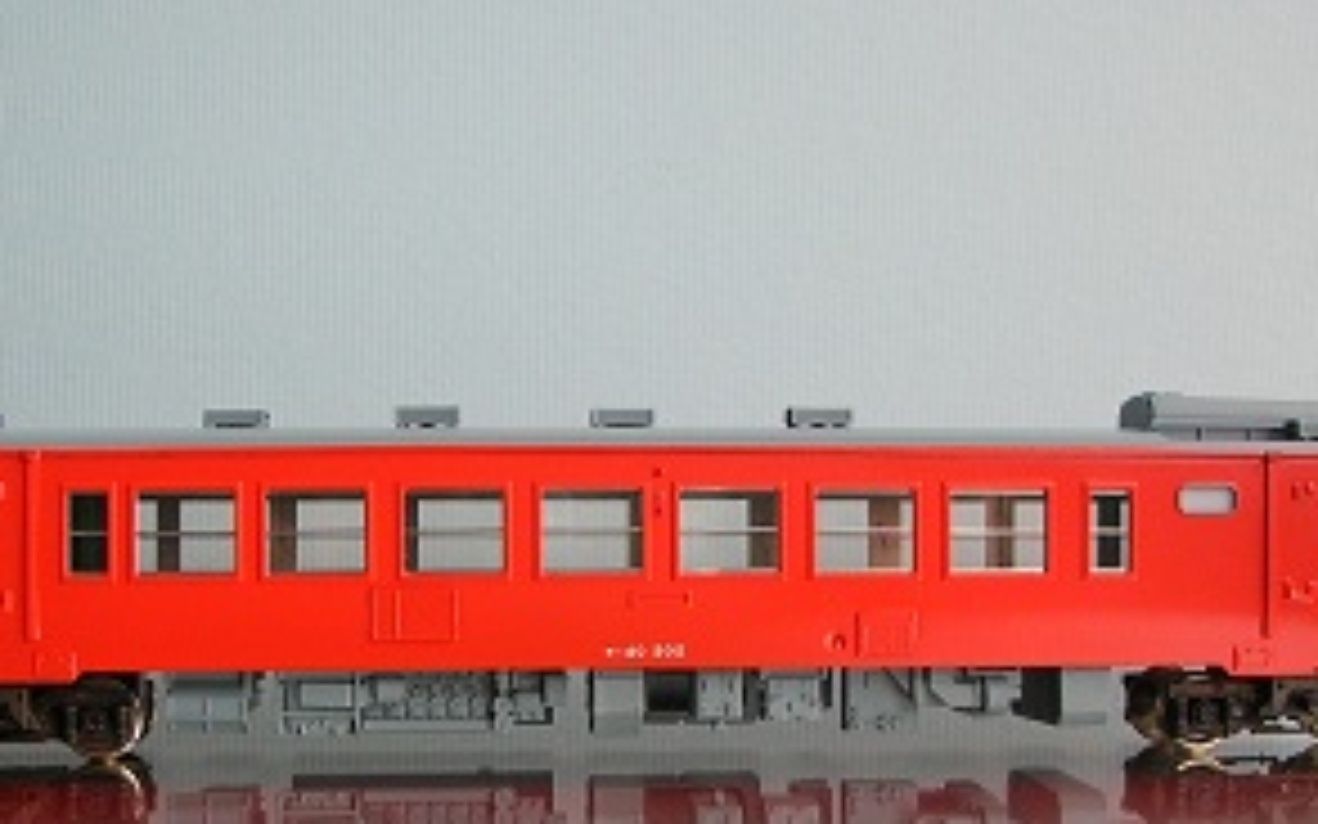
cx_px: 648
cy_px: 592
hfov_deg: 35.7
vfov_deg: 22.6
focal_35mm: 57
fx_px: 2047
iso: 50
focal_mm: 5.8
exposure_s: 1/29.5
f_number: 2.8
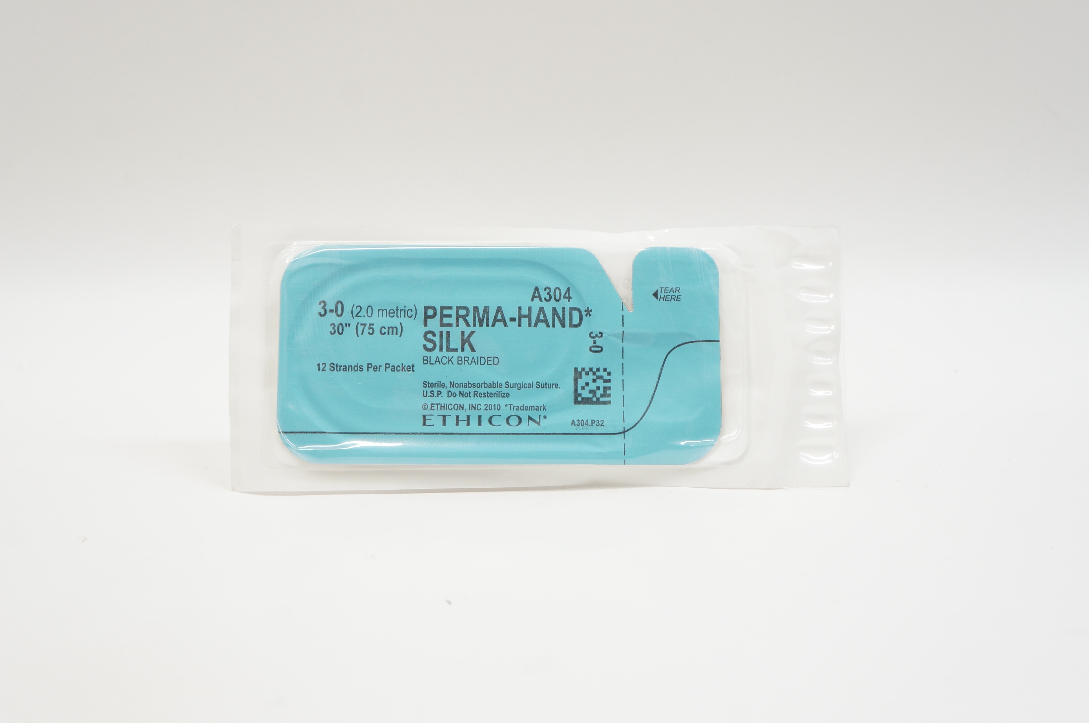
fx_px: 1314
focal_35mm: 44
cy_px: 362
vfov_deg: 30.8
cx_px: 544
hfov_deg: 45.0
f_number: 7.1
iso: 400
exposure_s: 1/40
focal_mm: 29
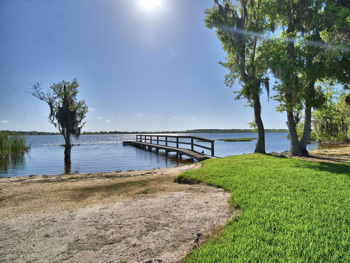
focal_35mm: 17
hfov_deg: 90.1
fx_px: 172
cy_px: 126
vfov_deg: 74.7
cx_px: 206
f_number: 4.5
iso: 100
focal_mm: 10
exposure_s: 1/2500
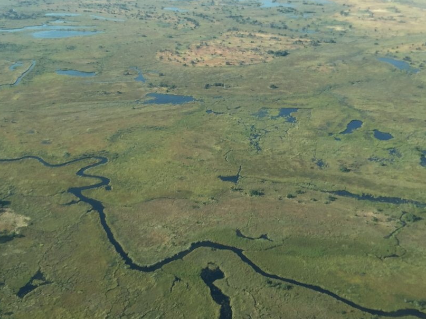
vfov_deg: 31.5
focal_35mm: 46
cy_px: 168
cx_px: 147
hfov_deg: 40.8
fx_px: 566
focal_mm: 4.15
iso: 32
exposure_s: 1/920
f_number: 2.2
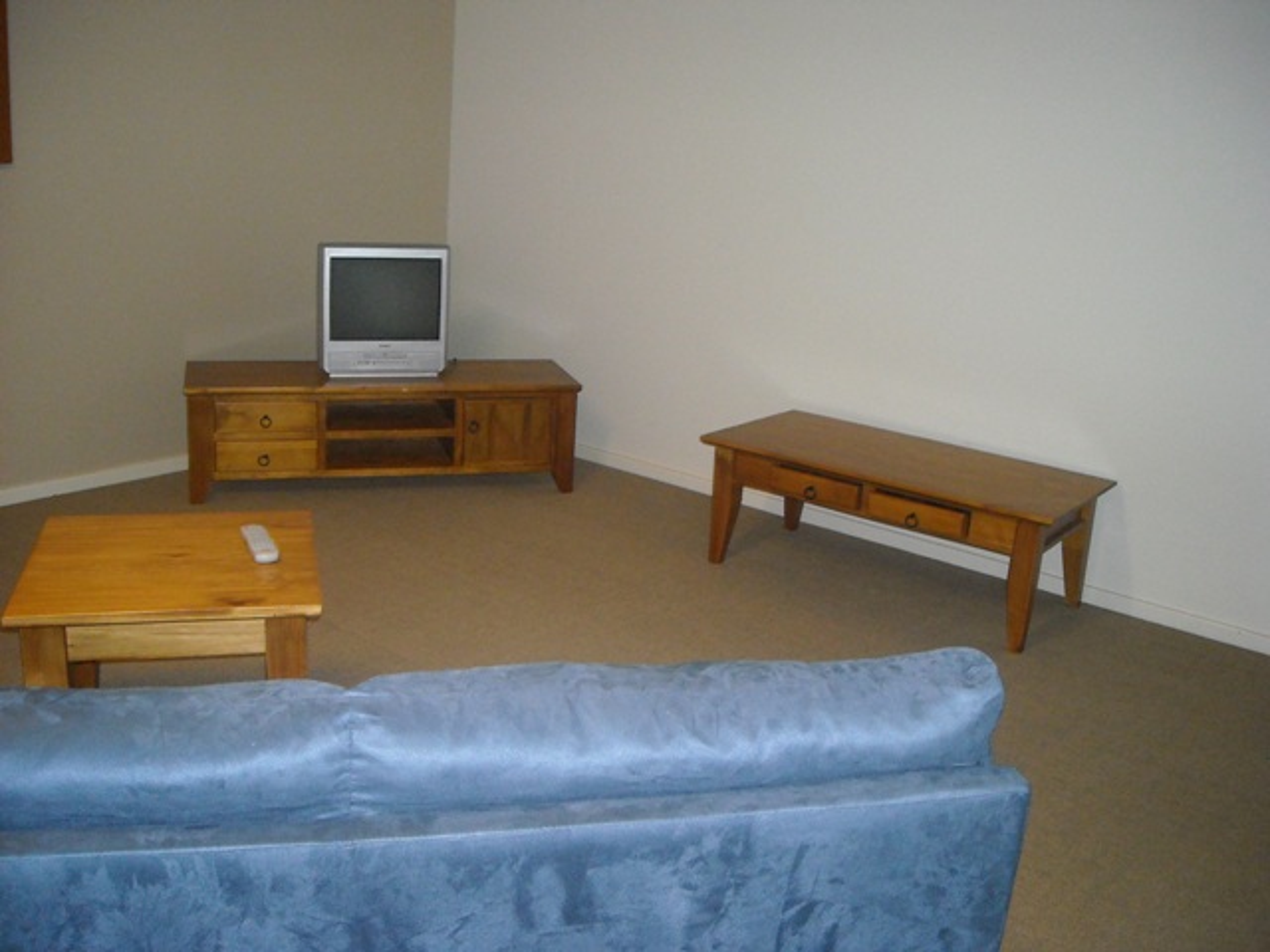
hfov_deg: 52.6
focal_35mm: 35
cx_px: 635
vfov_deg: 40.7
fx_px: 1284
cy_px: 476
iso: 400
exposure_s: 1/60
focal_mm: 5.7
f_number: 2.8
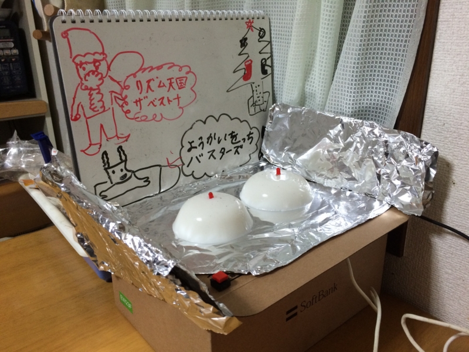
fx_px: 393
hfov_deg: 61.7
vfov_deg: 48.2
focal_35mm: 29
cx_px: 234
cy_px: 176
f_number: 2.2
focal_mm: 4.15
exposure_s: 1/33
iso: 200
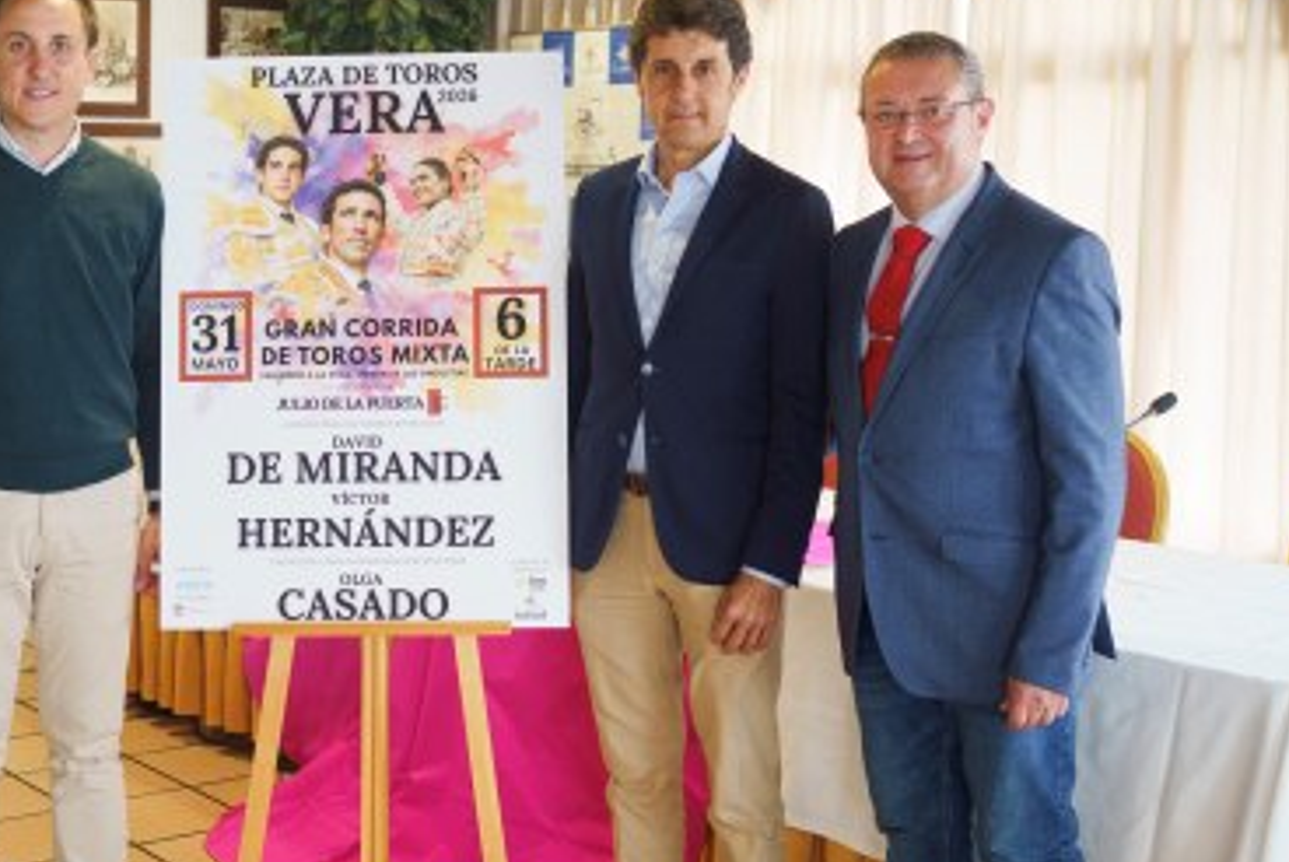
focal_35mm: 57
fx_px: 2042
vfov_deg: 23.8
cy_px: 480
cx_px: 417
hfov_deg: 34.7
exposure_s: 1/125
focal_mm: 35
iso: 1600
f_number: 2.8
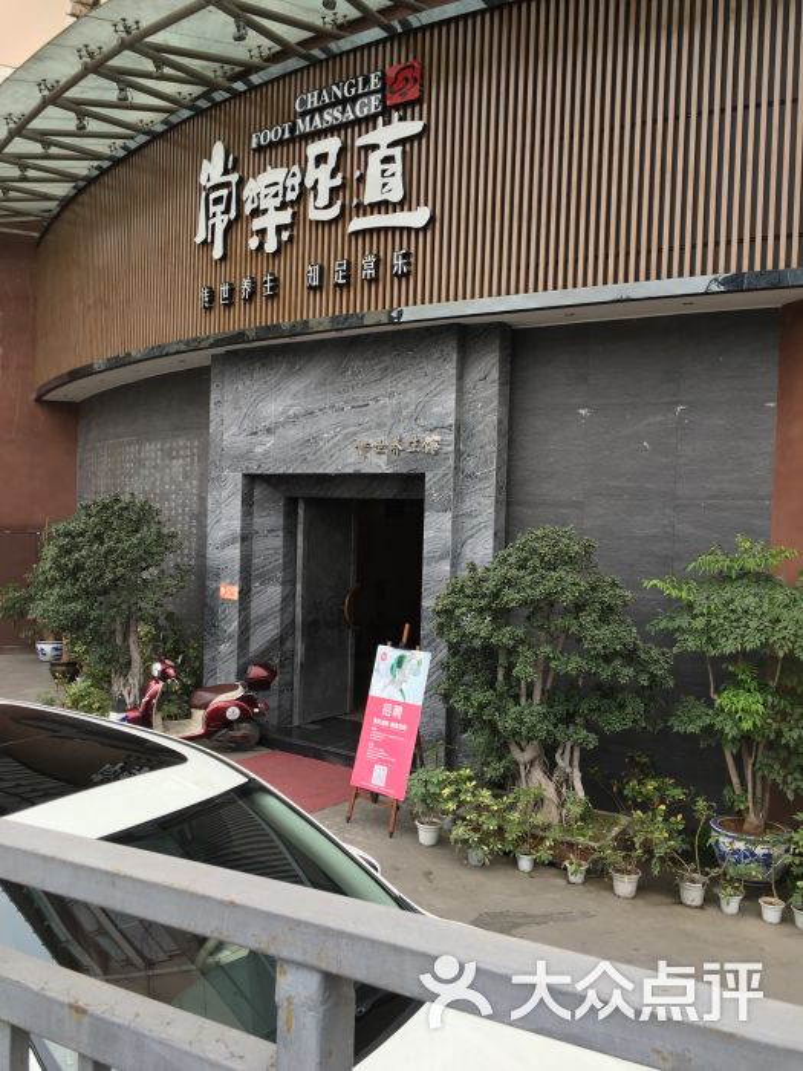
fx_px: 897
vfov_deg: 61.7
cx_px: 402
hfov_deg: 48.2
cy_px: 536
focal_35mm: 29
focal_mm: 4.15
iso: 25
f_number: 2.2
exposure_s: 1/50
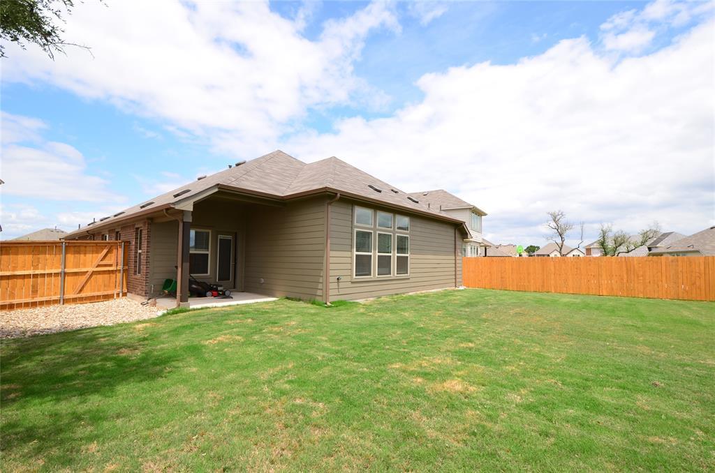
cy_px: 236
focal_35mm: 15
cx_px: 358
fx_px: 297
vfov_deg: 77.1
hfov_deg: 100.5
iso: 100
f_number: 7.1
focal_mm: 10
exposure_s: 1/200
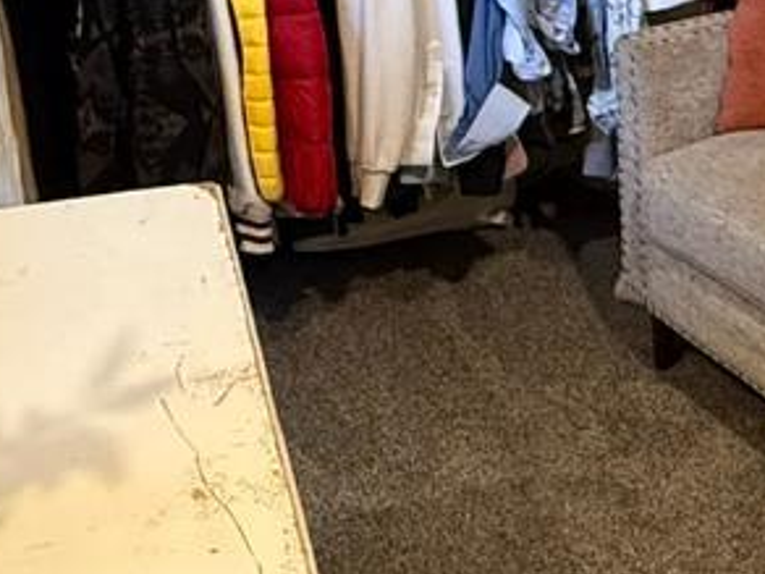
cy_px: 17
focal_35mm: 72
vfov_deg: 19.9
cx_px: 668
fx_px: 1591
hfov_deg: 26.3
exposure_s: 1/60
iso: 640
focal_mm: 2.22
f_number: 2.2
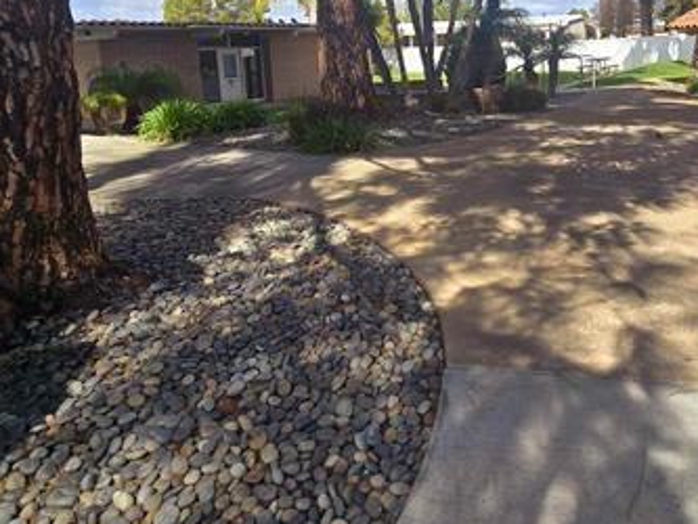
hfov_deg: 66.9
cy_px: 111
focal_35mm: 25
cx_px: 482
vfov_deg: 51.7
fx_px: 504
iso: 50
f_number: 2.2
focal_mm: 2.2
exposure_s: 1/1429
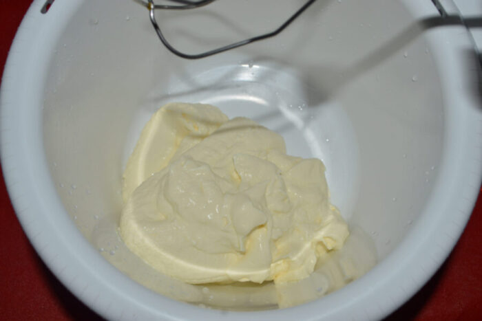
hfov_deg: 49.5
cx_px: 241
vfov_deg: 34.2
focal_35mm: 39
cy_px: 160
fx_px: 522
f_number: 8
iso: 100
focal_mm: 26
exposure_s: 1/60
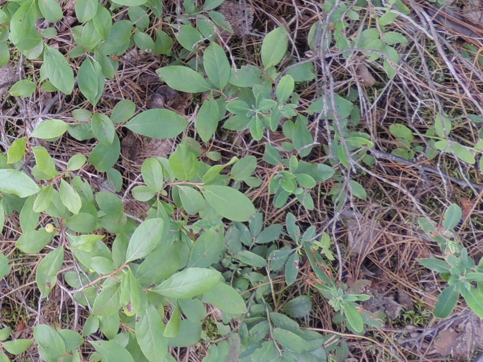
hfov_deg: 25.0
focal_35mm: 68
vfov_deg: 20.0
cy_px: -95
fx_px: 949
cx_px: -134
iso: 110
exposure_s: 1/30
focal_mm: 4.3
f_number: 3
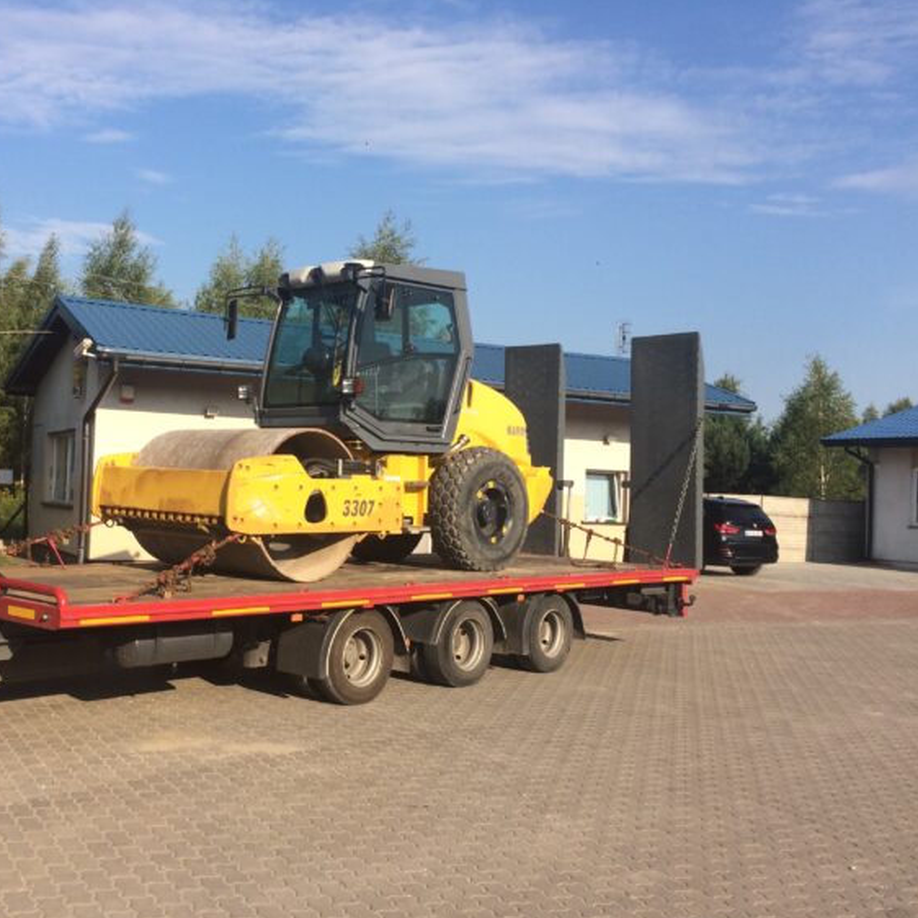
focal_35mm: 35
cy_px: 466
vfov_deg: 47.2
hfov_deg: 46.4
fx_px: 1050
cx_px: 296
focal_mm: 4.15
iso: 32
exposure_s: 1/1709
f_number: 2.2
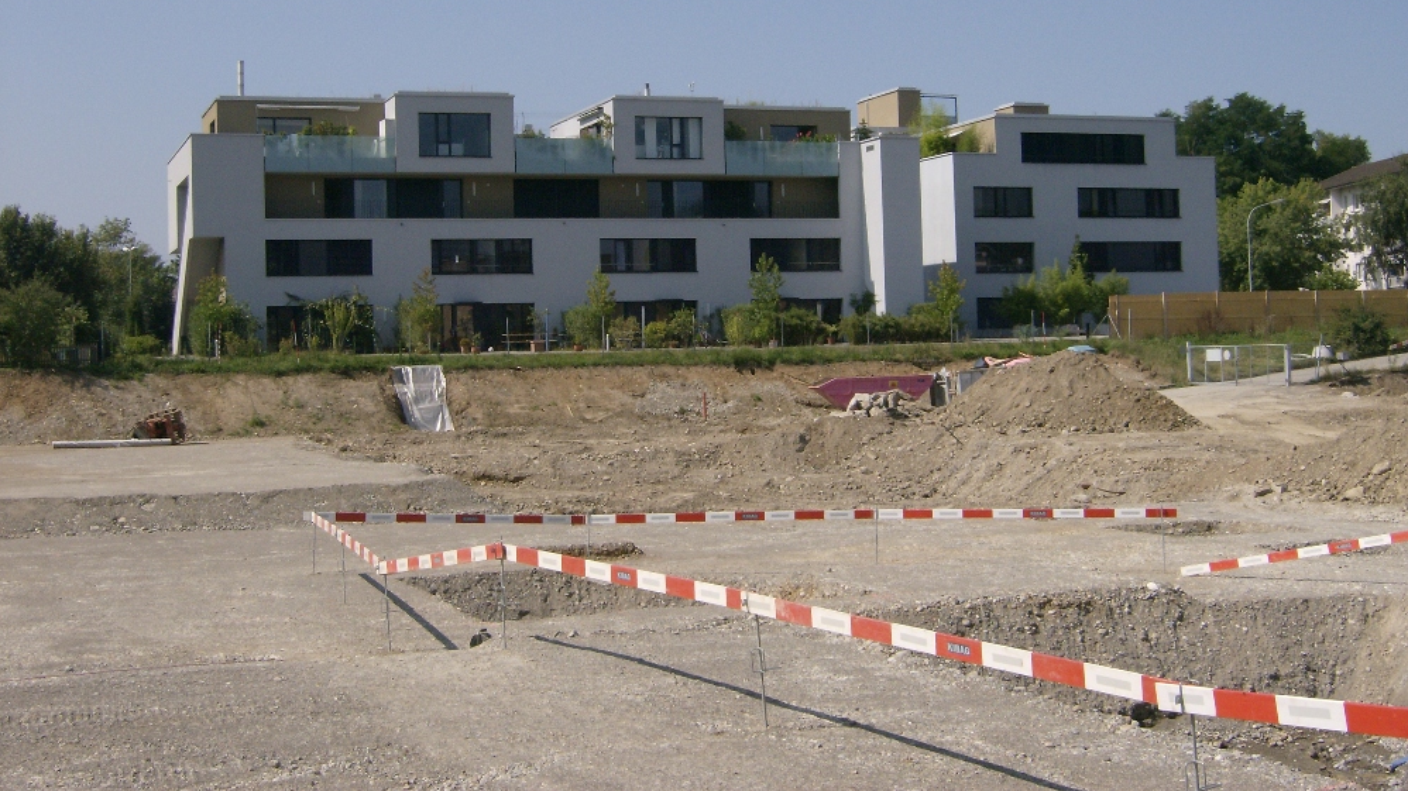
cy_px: 252
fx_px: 1904
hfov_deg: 40.6
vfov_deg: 23.4
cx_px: 705
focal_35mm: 51
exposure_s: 1/971
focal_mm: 7.7
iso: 100
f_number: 5.1
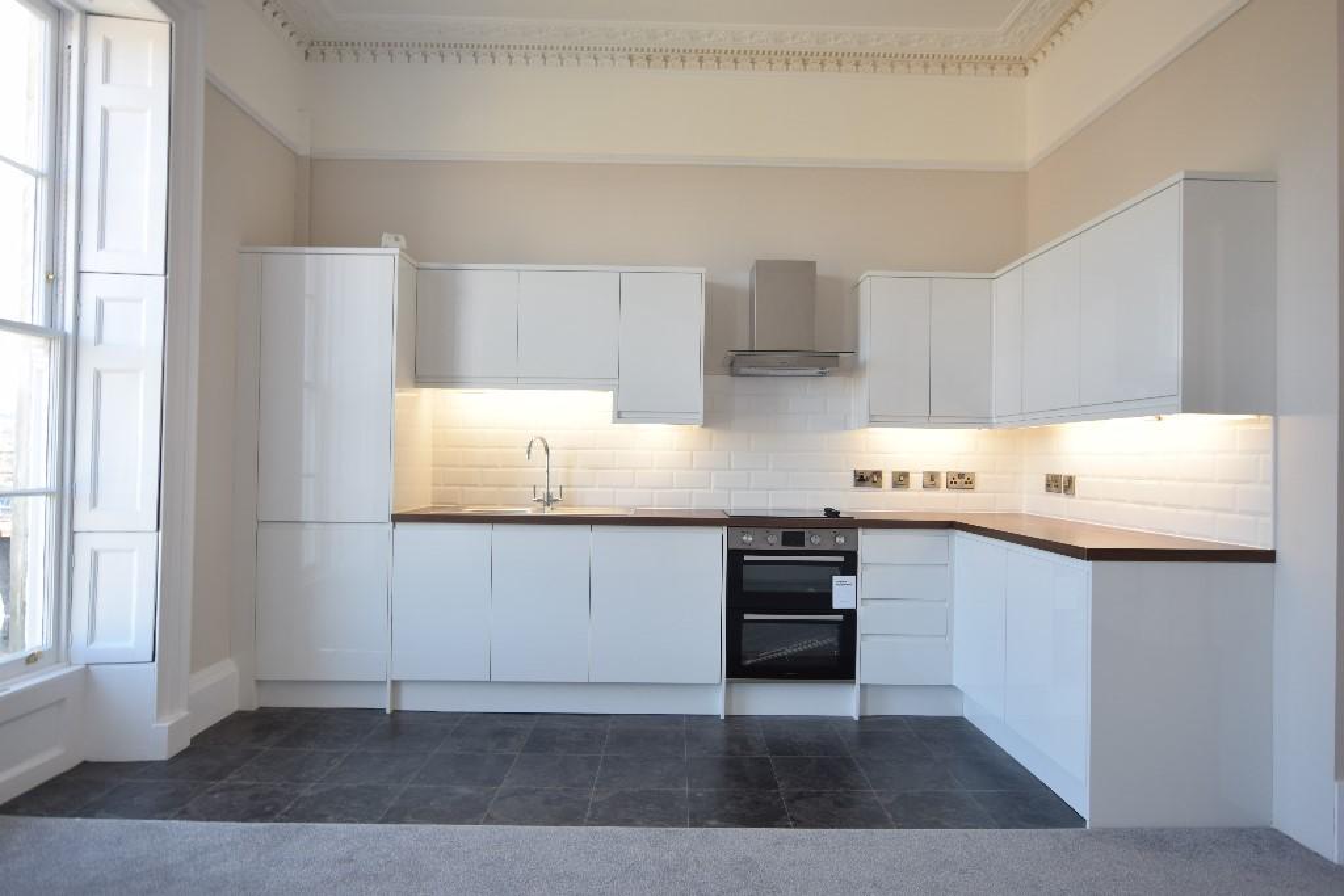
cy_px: 448
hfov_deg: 81.2
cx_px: 672
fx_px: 784
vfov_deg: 59.5
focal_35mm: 21
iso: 100
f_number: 4.5
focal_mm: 14
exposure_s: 1/30
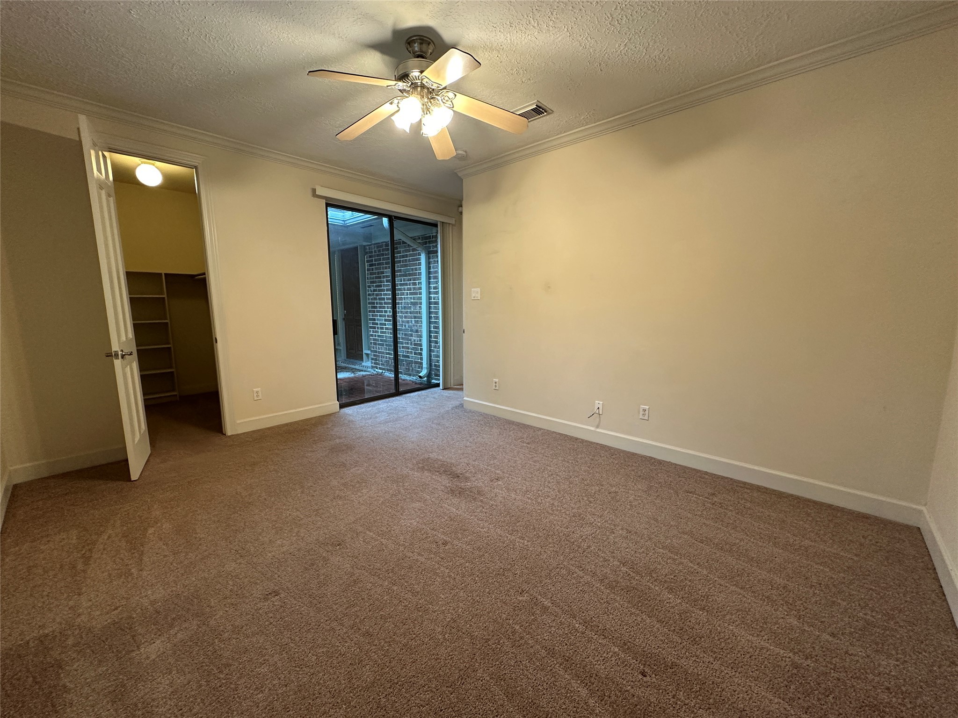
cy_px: 359
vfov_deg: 85.7
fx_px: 387
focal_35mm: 14
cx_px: 479
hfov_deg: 102.1
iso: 250
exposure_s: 1/60
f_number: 2.2
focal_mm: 2.22
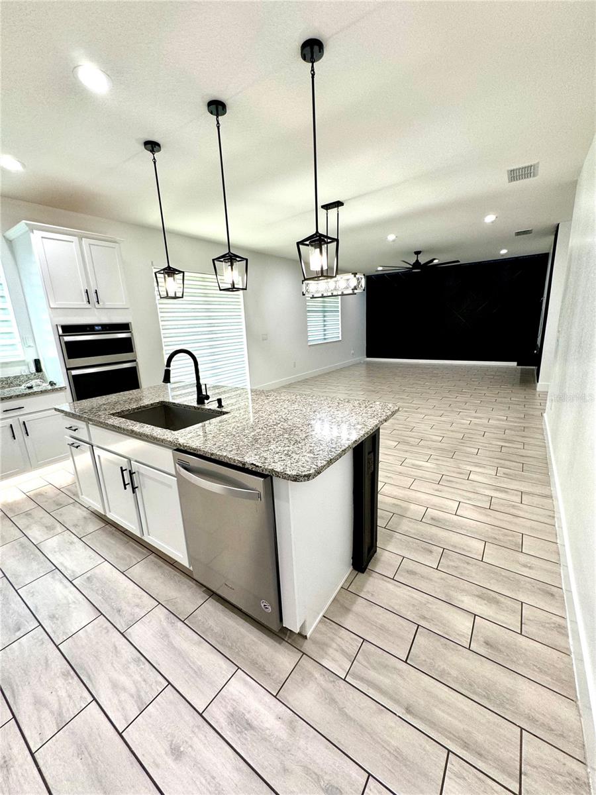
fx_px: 321
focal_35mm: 14
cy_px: 398
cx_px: 298
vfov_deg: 102.1
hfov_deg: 85.7
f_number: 2.2
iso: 125
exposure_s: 1/100
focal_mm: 2.22
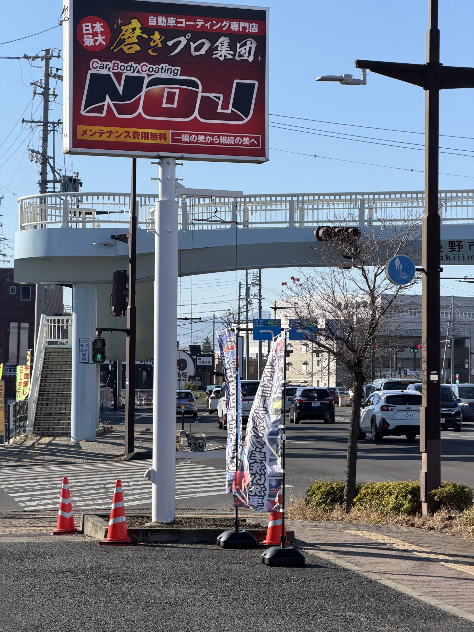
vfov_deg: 19.6
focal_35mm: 100
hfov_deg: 14.8
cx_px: 237
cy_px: 316
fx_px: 1826
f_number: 2.8
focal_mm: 16.89
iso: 25
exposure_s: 1/638
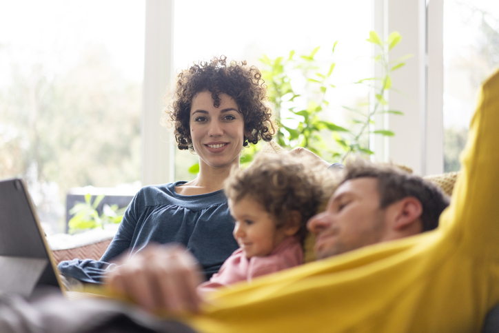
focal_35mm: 55
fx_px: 762
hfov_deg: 36.2
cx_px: 250
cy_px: 166
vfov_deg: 24.6
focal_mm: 55
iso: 320
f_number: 1.8
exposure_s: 1/125
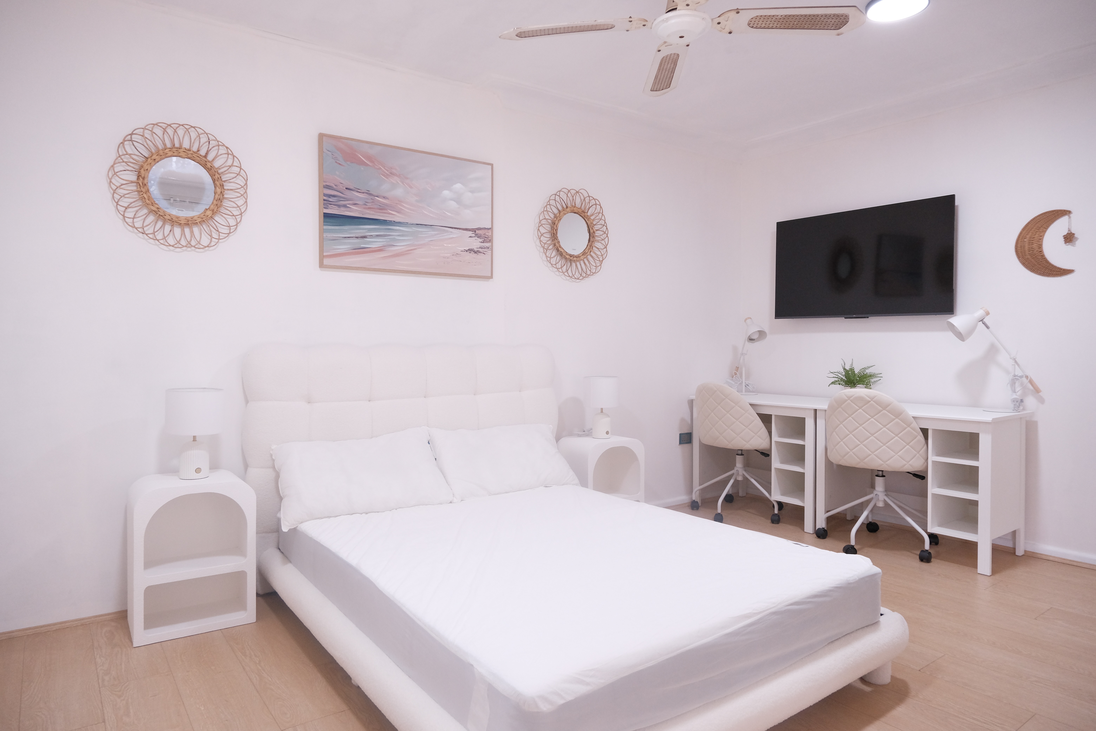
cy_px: 366
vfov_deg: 55.1
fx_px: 700
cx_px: 548
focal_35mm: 23
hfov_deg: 76.1
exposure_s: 1/100
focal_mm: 15
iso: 1250
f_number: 3.5
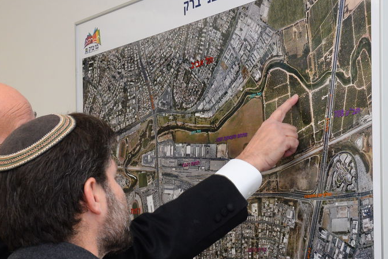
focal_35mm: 104
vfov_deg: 13.1
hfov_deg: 19.6
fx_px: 1121
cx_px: 180
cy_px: 210
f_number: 9
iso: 2500
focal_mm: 50
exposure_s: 1/125
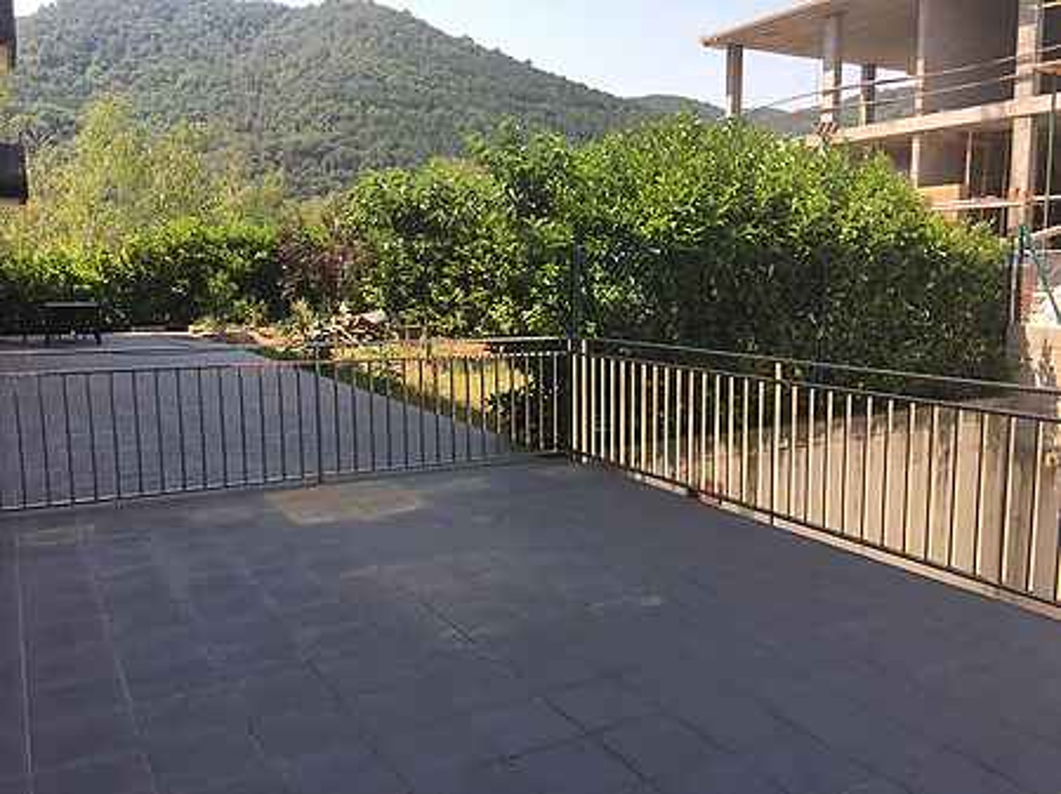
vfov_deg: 48.2
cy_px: 397
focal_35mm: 29
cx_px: 530
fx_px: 888
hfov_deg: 61.7
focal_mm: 4.15
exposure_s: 1/587
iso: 25
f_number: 2.2
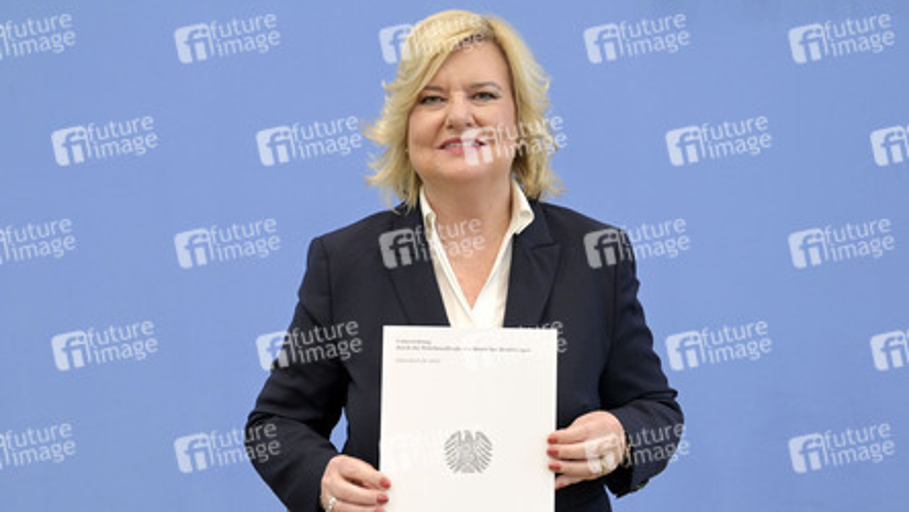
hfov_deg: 40.6
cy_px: 295
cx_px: 460
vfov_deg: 23.5
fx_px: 1230
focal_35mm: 51
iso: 4000
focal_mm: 48
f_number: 5
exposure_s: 1/640
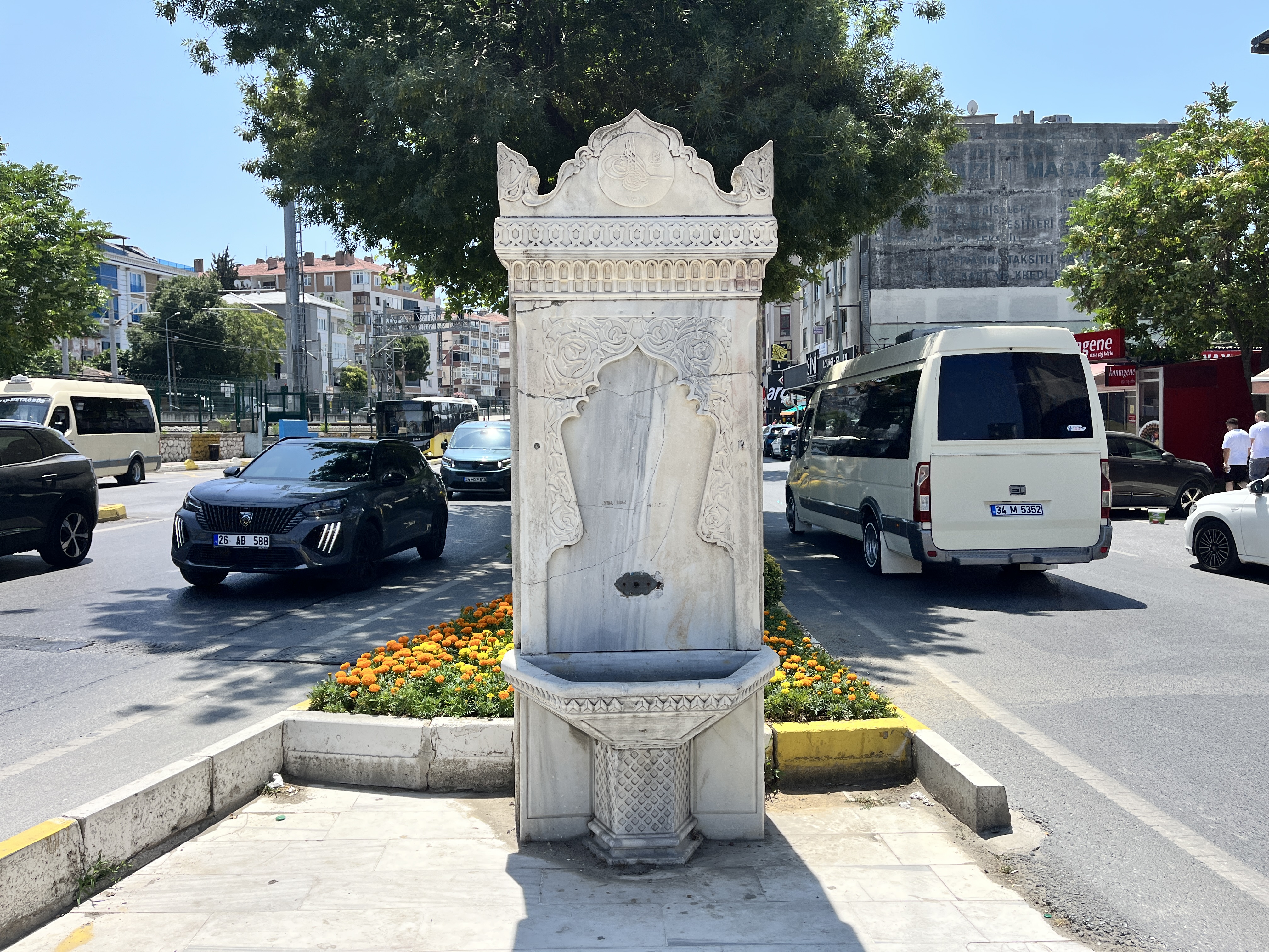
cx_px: 634
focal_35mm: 26
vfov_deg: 53.1
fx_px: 953
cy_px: 476
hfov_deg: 67.3
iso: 50
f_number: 1.6
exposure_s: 1/2632
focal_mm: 5.1
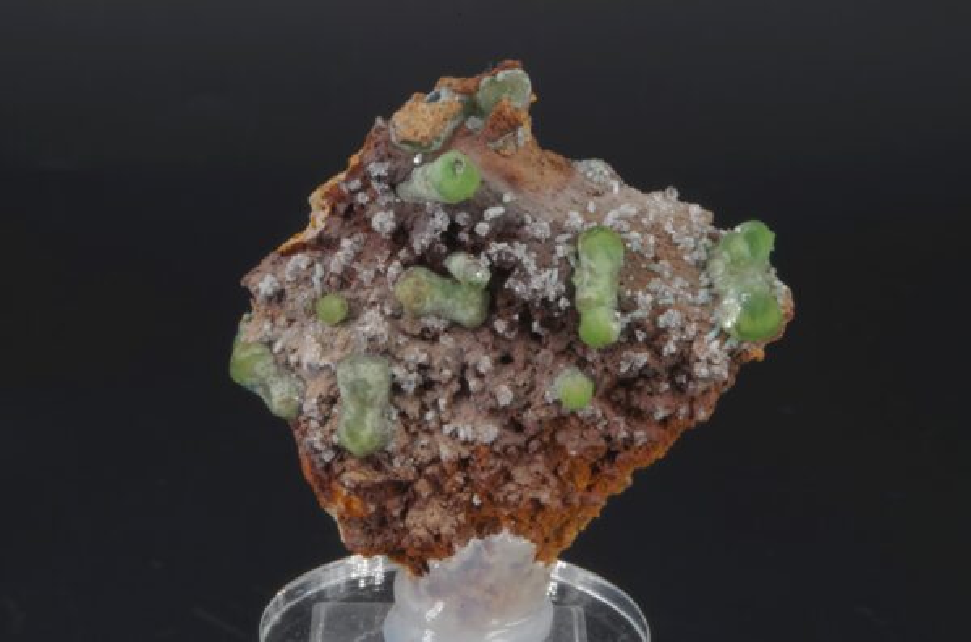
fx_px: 2206
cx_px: 486
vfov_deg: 16.6
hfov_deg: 24.8
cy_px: 321
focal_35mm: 82
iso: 100
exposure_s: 1/1.67
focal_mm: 55
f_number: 5.6
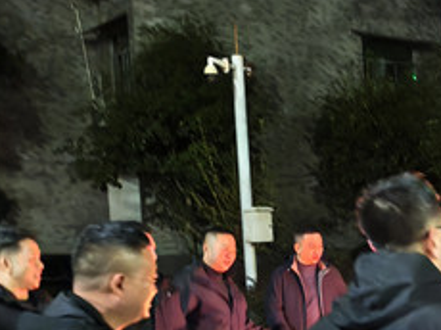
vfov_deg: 19.0
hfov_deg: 23.6
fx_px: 954
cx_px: 541
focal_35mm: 75
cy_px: 334
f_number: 1.57
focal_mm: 6.54
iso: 8240
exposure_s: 1/100
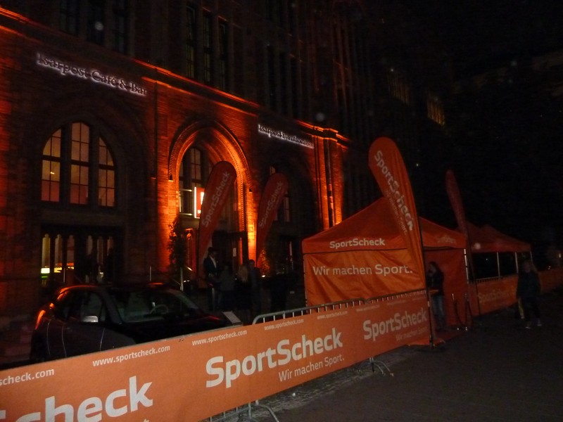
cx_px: 282
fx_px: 407
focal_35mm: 25
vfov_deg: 54.9
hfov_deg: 69.4
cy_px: 211
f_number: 3.3
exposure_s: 1/30
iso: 800
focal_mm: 4.1
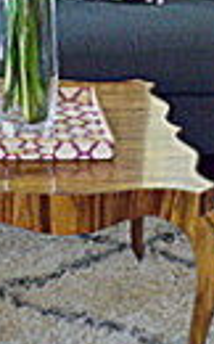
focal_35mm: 127
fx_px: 1188
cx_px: -44
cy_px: -241
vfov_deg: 14.7
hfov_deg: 10.1
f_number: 3.5
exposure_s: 1/30
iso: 360
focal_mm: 18
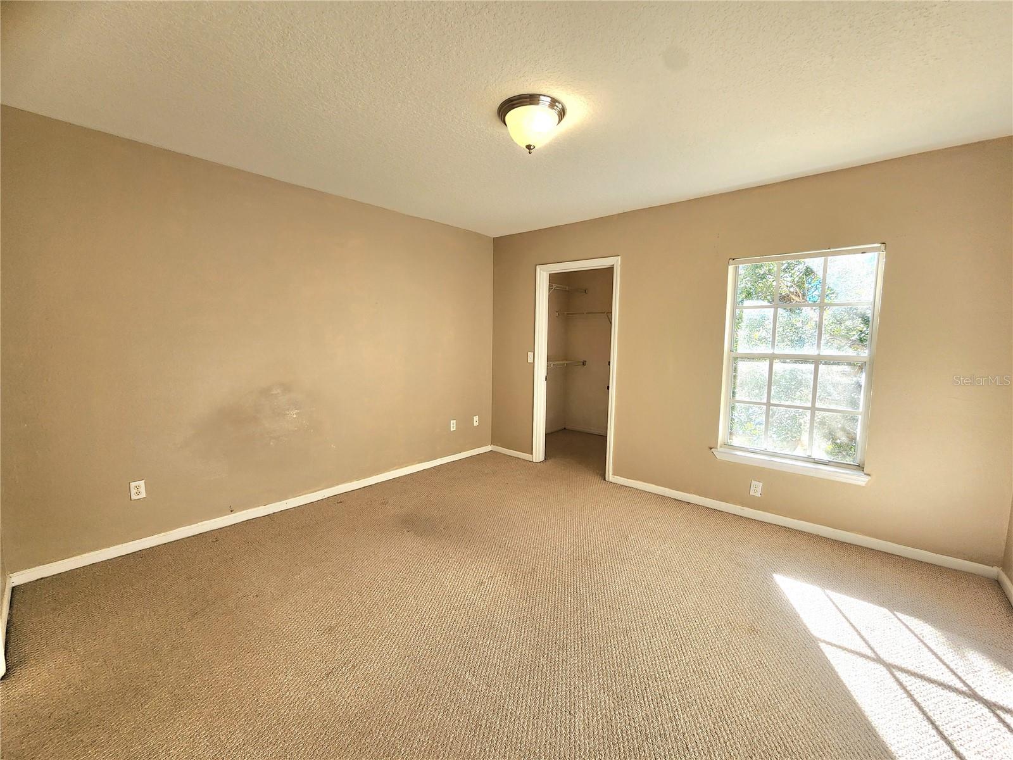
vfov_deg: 89.9
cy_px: 380
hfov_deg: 106.2
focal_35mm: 13
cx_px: 506
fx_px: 380
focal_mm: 2.2
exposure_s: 1/120
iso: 100
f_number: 2.2
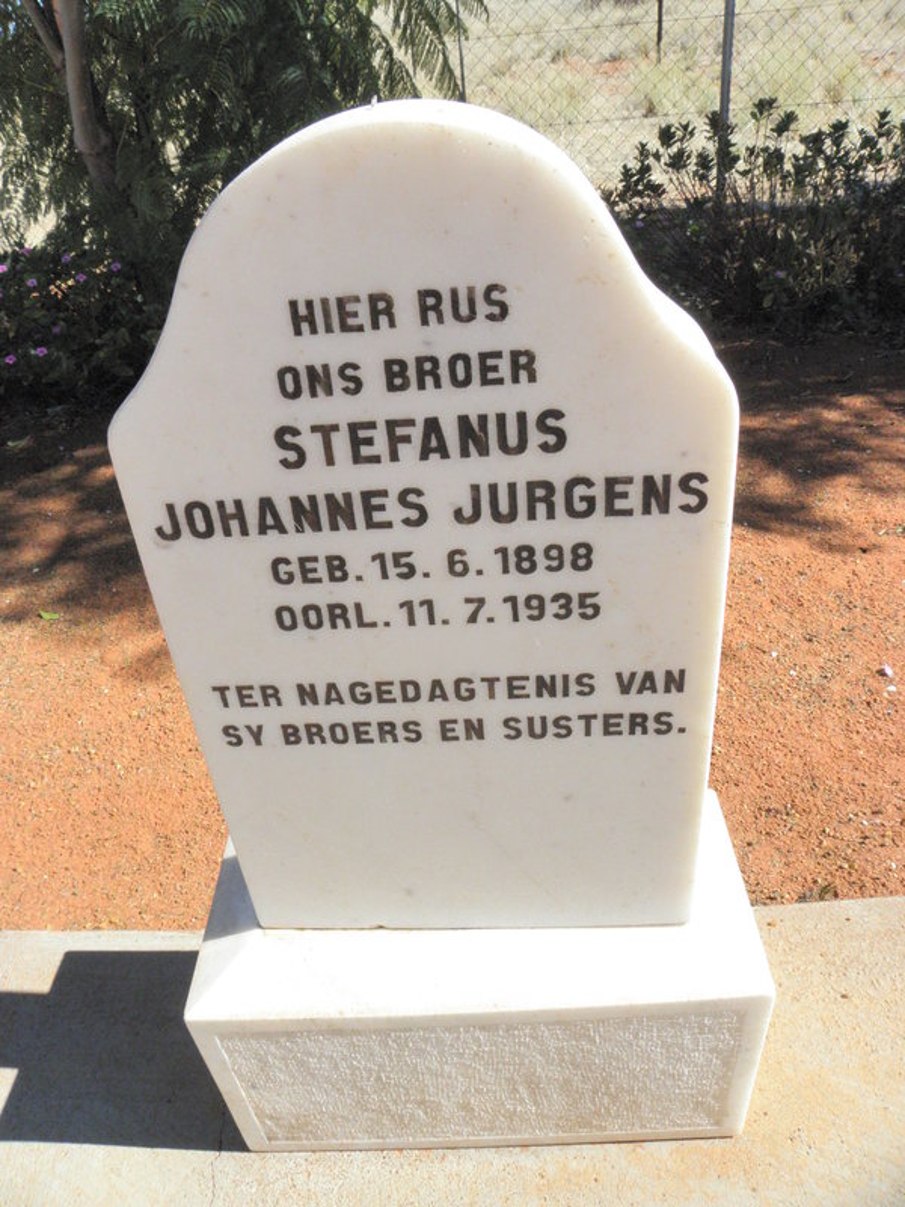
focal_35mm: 26
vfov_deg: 67.3
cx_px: 452
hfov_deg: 53.1
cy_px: 604
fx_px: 906
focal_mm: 4.6
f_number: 5.6
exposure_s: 1/800
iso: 200
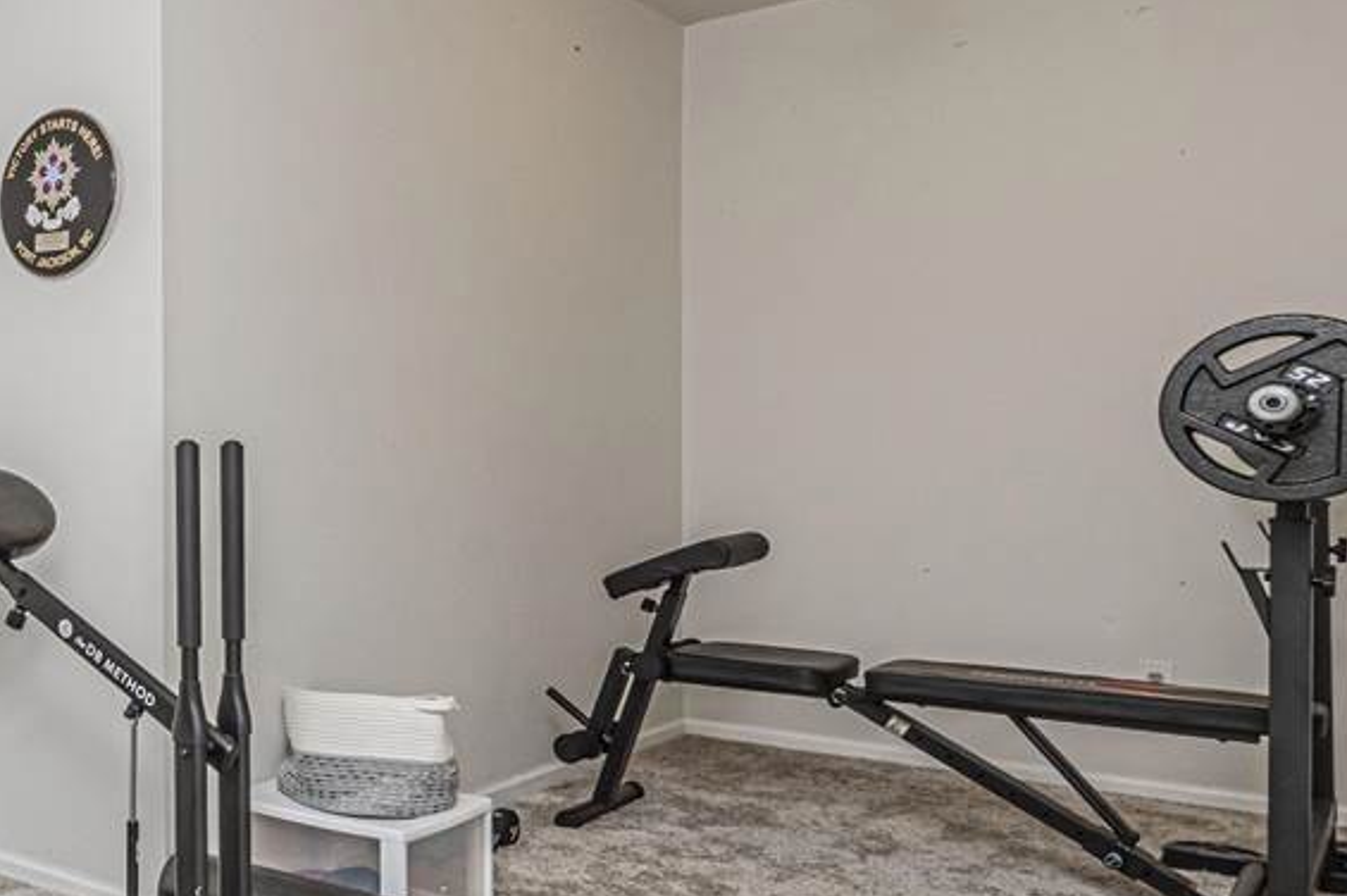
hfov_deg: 46.1
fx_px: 1271
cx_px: -24
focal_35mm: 34
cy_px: 473
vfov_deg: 38.8
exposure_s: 1/60
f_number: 10
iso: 500
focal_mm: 10
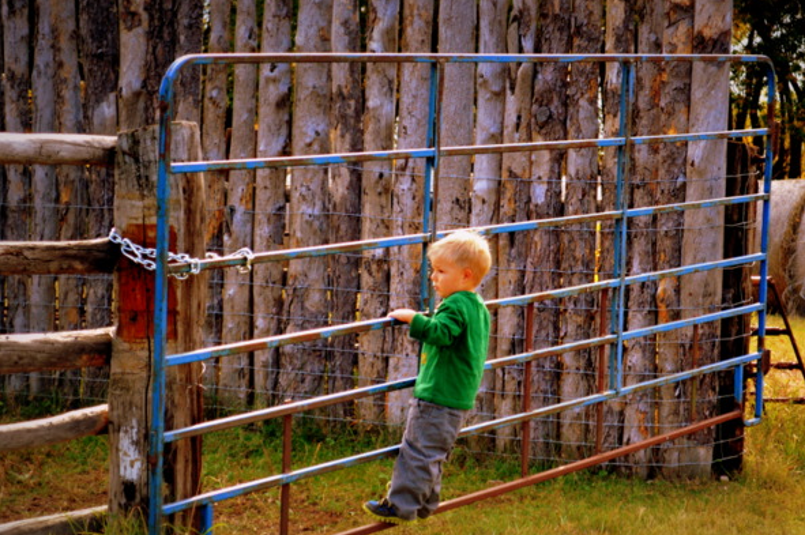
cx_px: 456
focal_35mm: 112
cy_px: 301
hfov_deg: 18.3
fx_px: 2495
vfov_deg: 12.2
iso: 250
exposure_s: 1/125
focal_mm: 55
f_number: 5.6
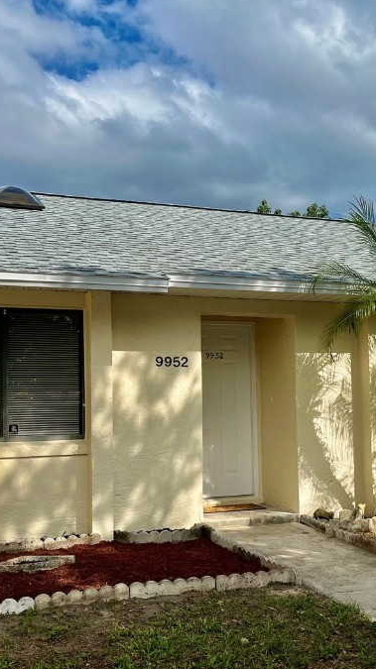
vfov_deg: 47.3
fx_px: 763
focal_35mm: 43
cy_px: 358
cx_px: 258
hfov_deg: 27.5
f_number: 1.6
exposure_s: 1/5556
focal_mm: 5.1
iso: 50
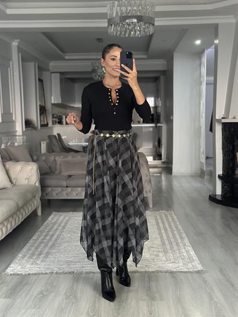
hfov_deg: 30.3
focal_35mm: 48
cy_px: 158
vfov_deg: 39.6
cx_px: 119
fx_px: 440
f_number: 1.78
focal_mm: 6.86
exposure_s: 1/40
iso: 500
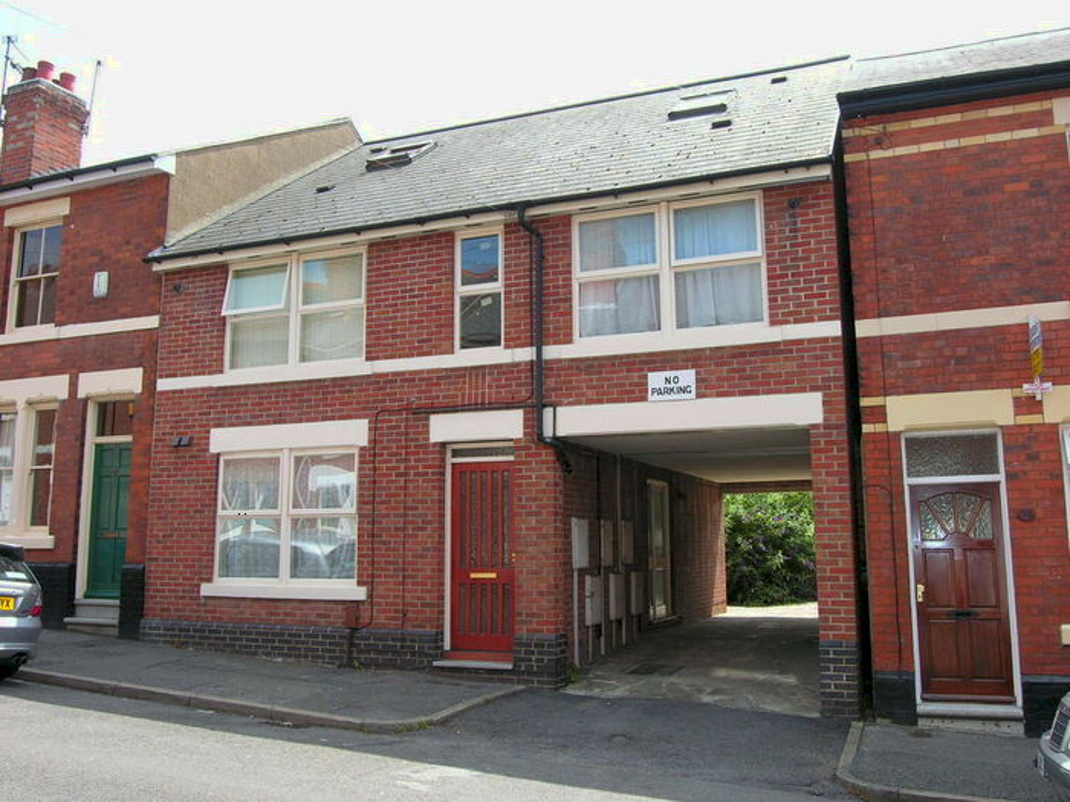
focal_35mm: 32
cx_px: 535
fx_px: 989
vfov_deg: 44.2
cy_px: 401
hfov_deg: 56.8
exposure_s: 1/190
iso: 71
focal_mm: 8.1
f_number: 5.1
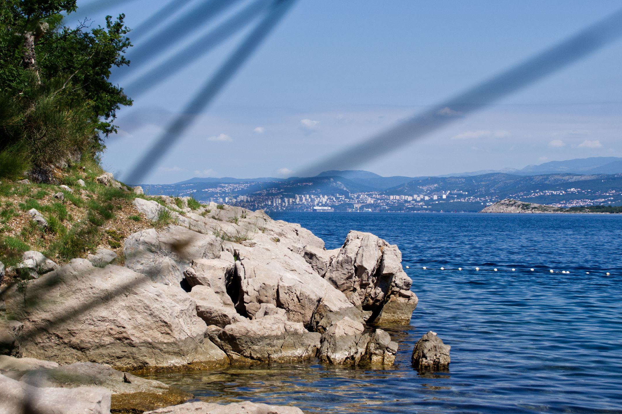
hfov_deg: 24.2
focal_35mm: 84
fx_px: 1451
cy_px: 186
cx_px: 290
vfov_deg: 16.3
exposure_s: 1/500
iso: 200
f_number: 9
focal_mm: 50
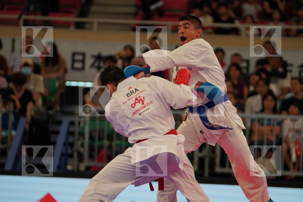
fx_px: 2222
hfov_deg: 7.8
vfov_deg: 5.2
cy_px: 101
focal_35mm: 264
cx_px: 152
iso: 1250
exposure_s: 1/1000
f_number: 2.8
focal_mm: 176
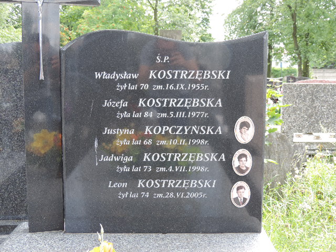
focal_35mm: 47
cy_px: 126
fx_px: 456
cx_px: 168
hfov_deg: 40.4
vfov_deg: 30.9
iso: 80
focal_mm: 8.3
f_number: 3.5
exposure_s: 1/50
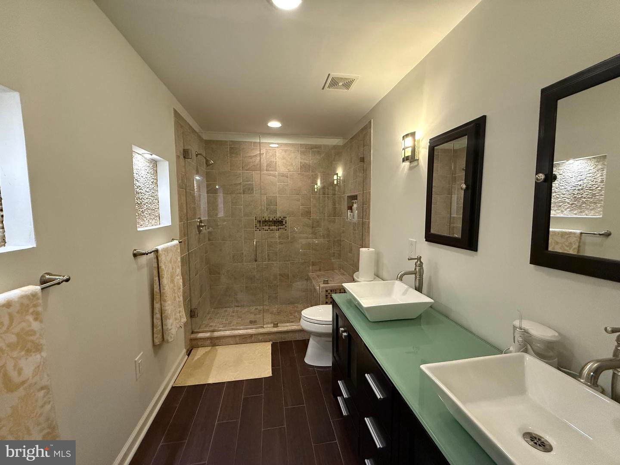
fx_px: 251
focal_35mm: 14
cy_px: 232
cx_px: 310
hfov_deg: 102.1
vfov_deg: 85.7
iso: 800
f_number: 2.2
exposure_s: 1/60
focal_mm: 2.22
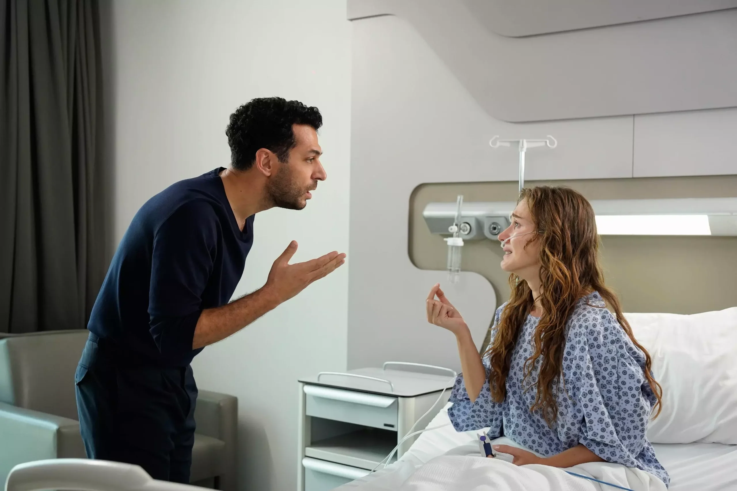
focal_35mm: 42
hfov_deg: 45.9
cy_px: 246
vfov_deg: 31.5
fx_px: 870
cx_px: 368
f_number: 4
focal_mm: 42.5
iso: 4000
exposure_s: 1/250
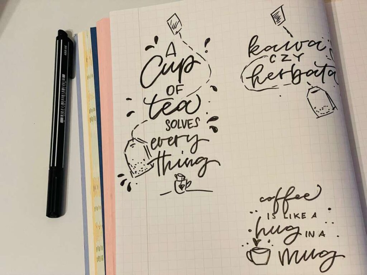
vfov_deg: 28.0
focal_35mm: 52
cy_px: 138
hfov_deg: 36.8
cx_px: 184
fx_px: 551
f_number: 2
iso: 500
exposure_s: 1/50
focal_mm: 6
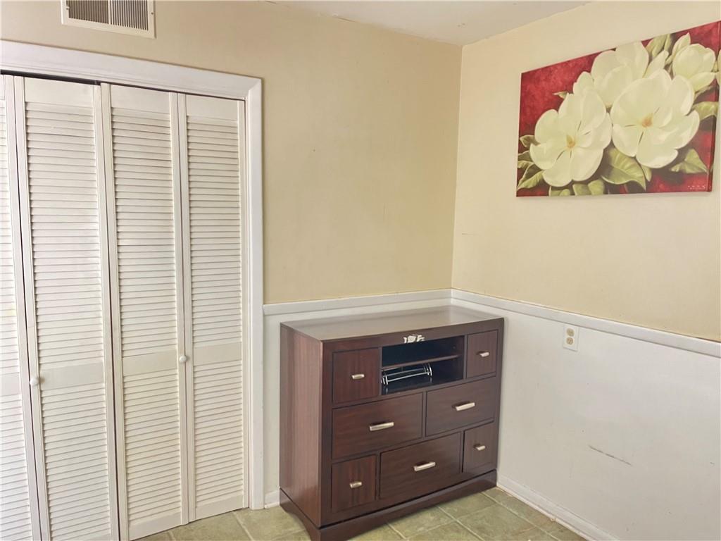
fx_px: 542
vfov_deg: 53.1
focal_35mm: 26
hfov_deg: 67.3
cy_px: 270
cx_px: 360
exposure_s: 1/30
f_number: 1.6
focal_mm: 5.1
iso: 500
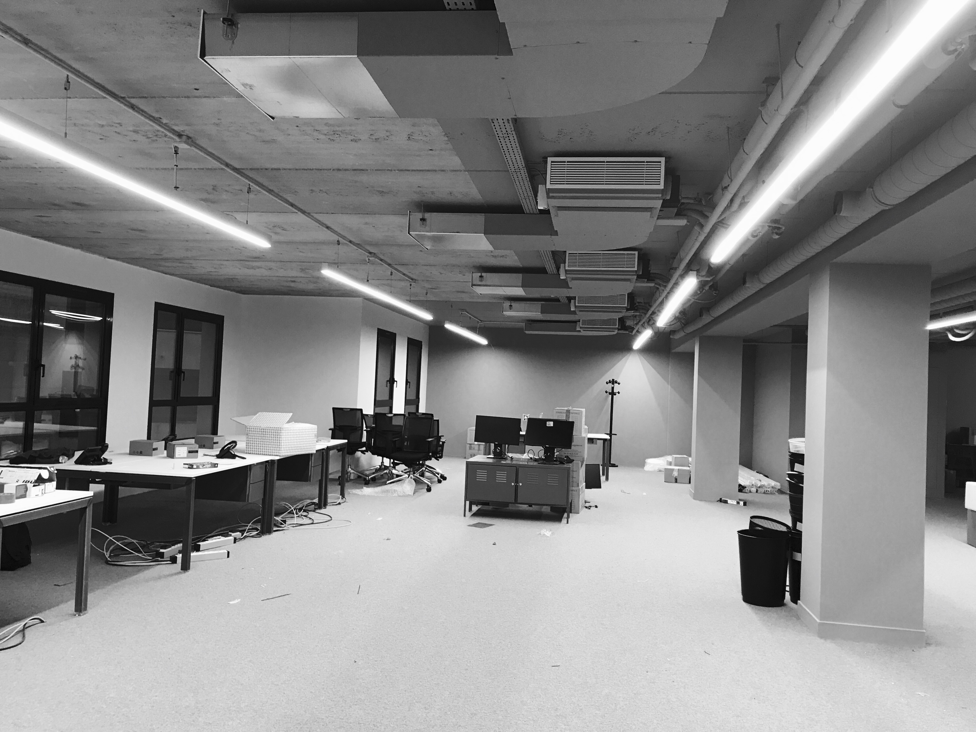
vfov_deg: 49.7
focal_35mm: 28
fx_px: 789
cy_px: 366
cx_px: 488
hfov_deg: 63.4
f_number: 1.8
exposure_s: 1/25
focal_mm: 3.99
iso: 32
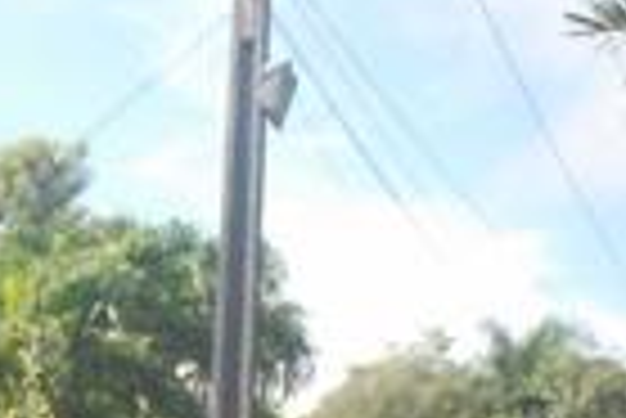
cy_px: 773
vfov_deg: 9.2
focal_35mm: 142
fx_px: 2472
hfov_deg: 12.3
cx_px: -721
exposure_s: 1/1000
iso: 400
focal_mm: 22
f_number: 3.5
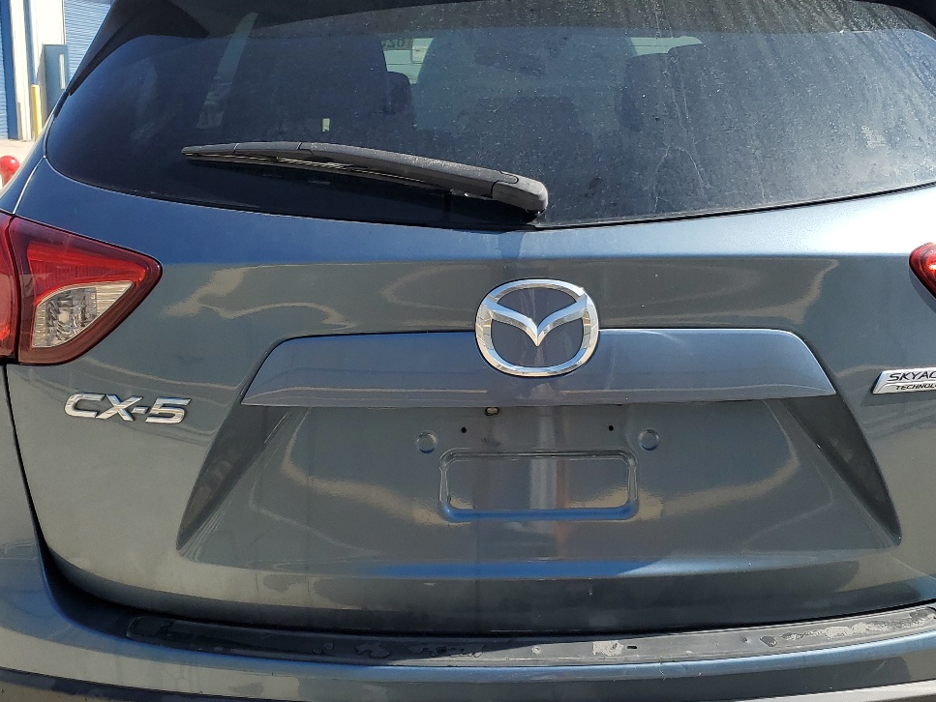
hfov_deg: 43.7
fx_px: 1163
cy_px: 395
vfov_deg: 33.6
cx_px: 529
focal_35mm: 43
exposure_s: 1/2500
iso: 50
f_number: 1.5
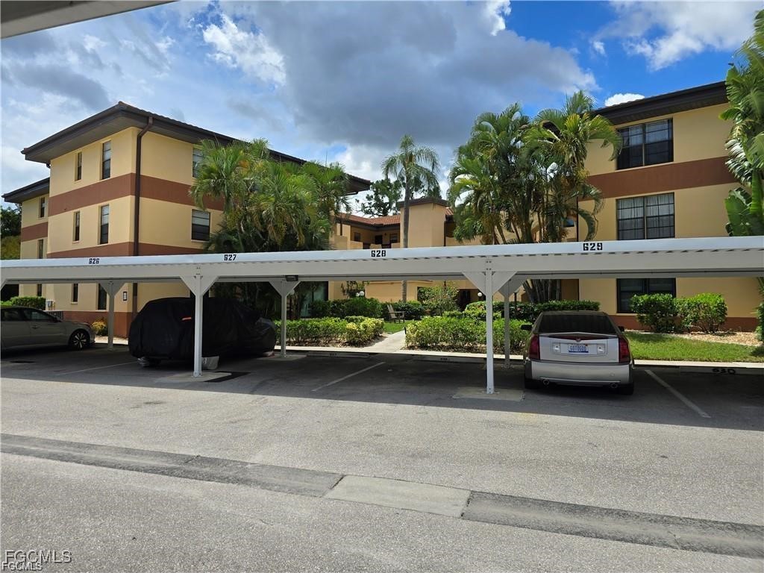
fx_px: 508
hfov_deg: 73.9
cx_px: 382
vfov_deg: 58.9
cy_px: 286
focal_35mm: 23
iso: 12
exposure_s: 1/922
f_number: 1.7
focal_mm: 6.3
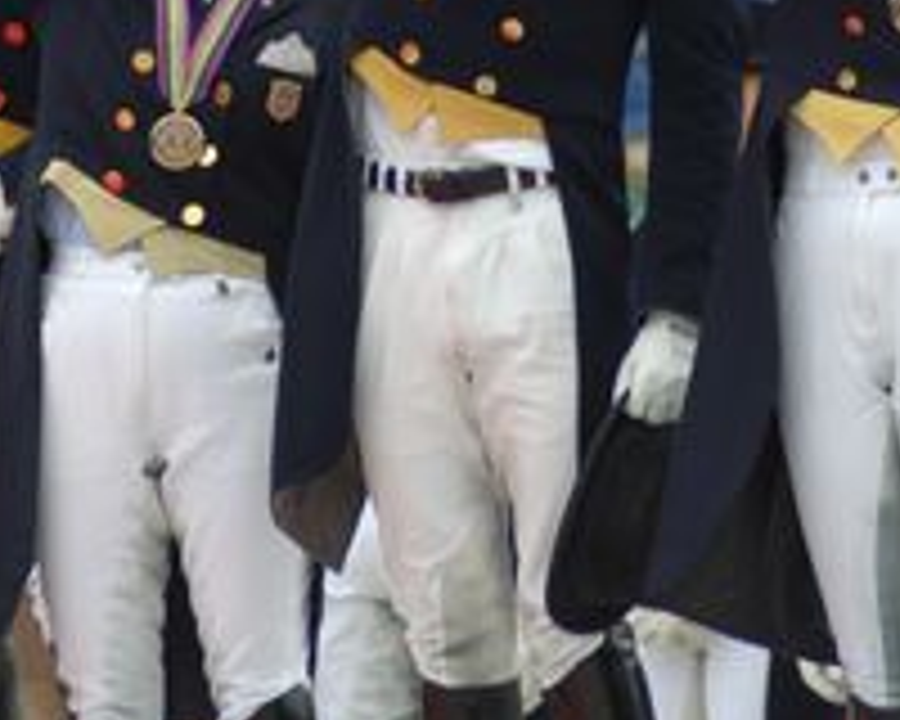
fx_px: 20350
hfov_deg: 2.5
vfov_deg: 2.0
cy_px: -209
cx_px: 662
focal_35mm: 764
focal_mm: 170
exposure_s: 1/250
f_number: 5.6
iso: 200
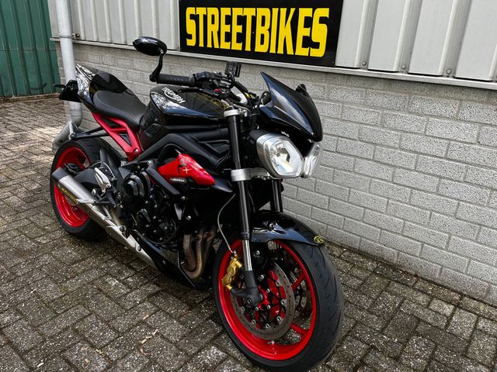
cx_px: 248
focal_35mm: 26
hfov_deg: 67.3
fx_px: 373
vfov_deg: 53.1
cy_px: 186
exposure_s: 1/155
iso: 40
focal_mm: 5.1
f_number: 1.6
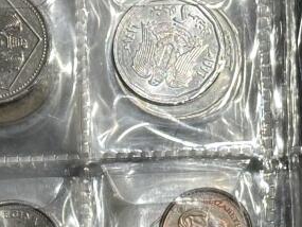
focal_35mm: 236
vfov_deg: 6.3
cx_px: 300
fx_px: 2060
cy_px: 63
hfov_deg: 8.3
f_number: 1.78
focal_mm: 6.86
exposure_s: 1/50
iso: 125
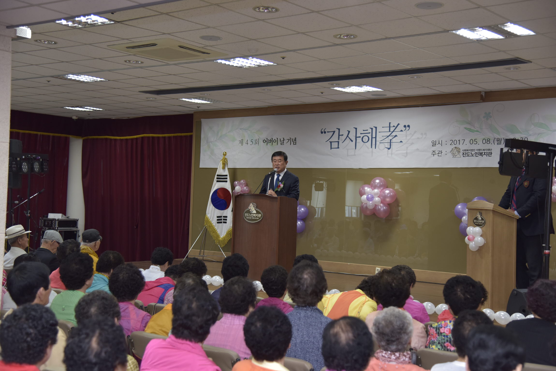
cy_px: 186
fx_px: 772
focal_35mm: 50
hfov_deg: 39.6
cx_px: 278
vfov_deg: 27.0
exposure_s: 1/125
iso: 800
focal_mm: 50
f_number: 4
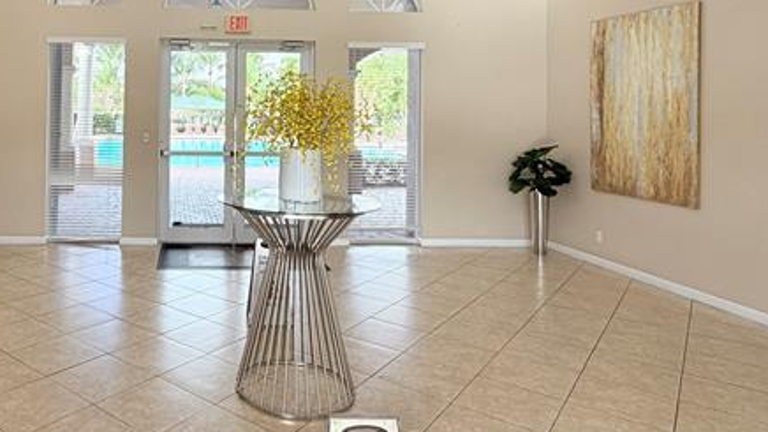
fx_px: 570
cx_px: 206
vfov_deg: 40.2
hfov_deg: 64.5
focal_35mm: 28
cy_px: 104
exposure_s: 1/121
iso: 80
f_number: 2.2
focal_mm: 2.22
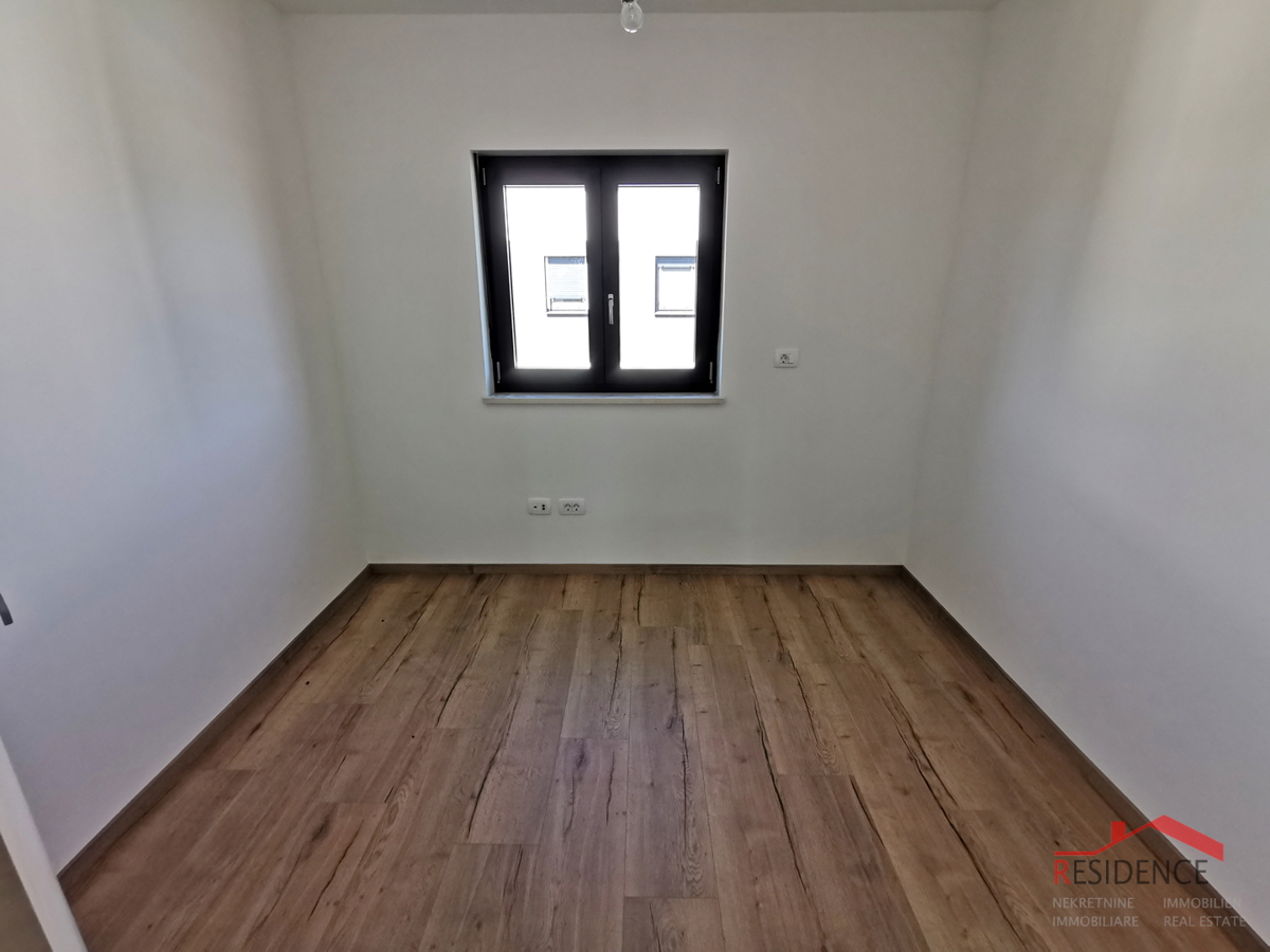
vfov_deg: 78.1
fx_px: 587
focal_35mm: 16
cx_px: 635
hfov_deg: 94.5
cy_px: 476
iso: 160
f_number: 2.2
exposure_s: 1/120
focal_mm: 2.35
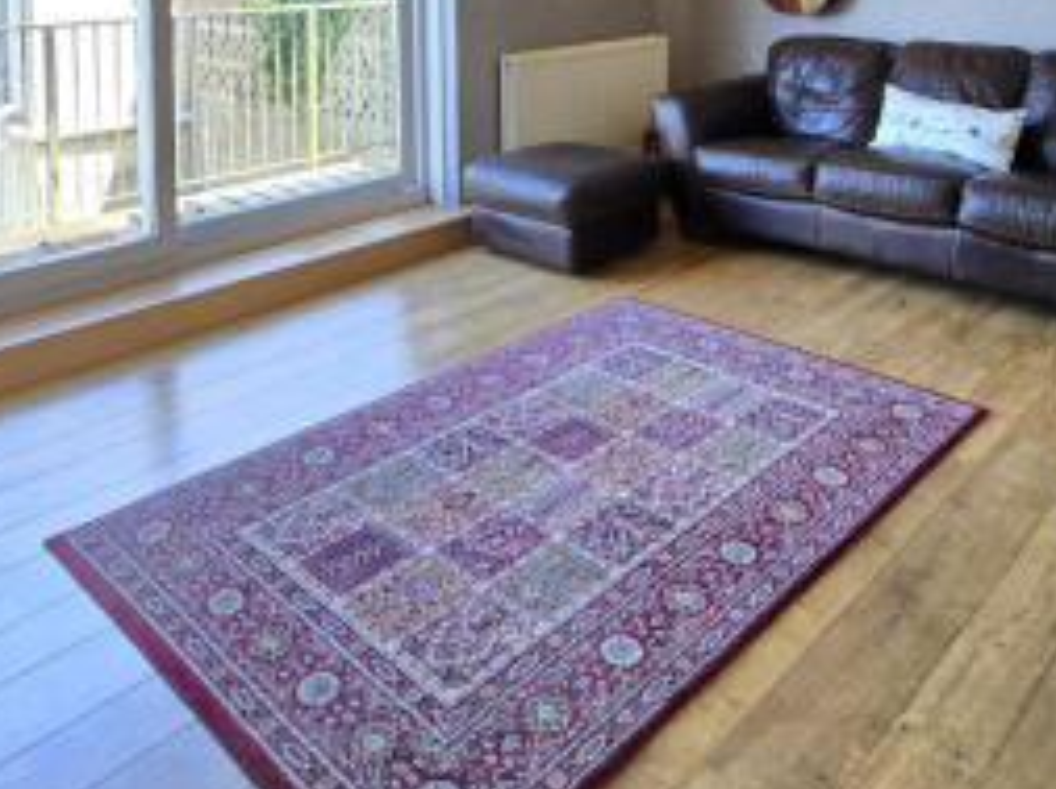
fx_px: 914
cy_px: -10
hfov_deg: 59.9
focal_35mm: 30
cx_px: 586
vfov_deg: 40.5
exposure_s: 1/50
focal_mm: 2.2
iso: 125
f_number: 2.2
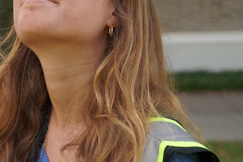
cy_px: 133
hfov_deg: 15.1
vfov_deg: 10.4
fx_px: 891
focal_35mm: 132
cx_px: -33
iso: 100
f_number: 4.5
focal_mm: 46
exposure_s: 1/200
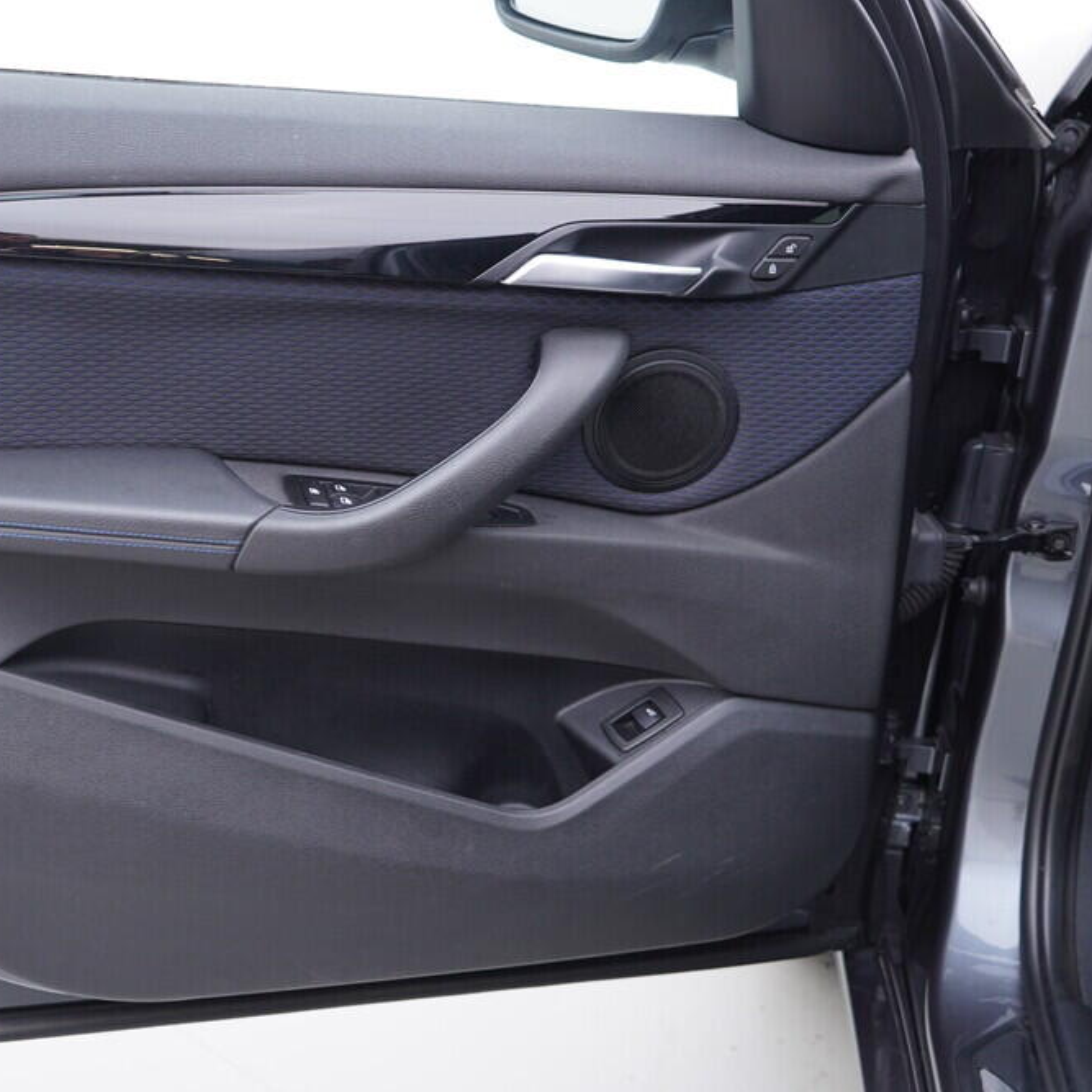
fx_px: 1677
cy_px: 543
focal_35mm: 47
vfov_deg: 36.1
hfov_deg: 35.4
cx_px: 291
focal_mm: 24
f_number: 2.8
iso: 160
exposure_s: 1/40
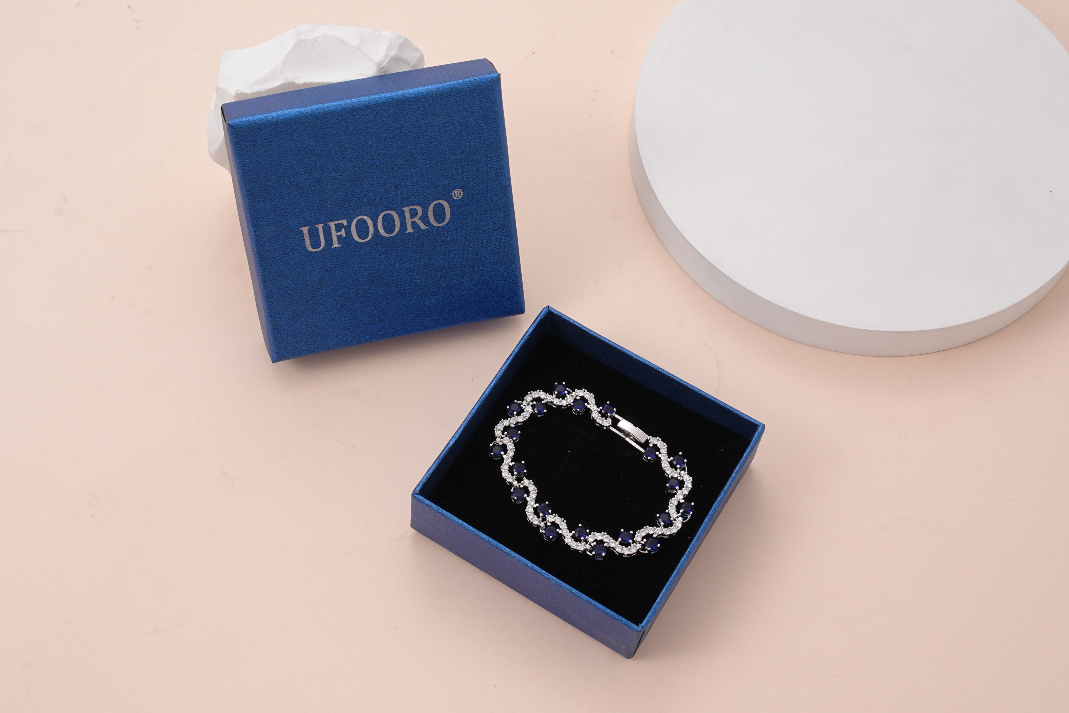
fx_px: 1722
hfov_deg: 34.5
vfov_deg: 23.4
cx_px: 534
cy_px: 356
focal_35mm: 58
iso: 160
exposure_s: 1/125
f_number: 14
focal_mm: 39
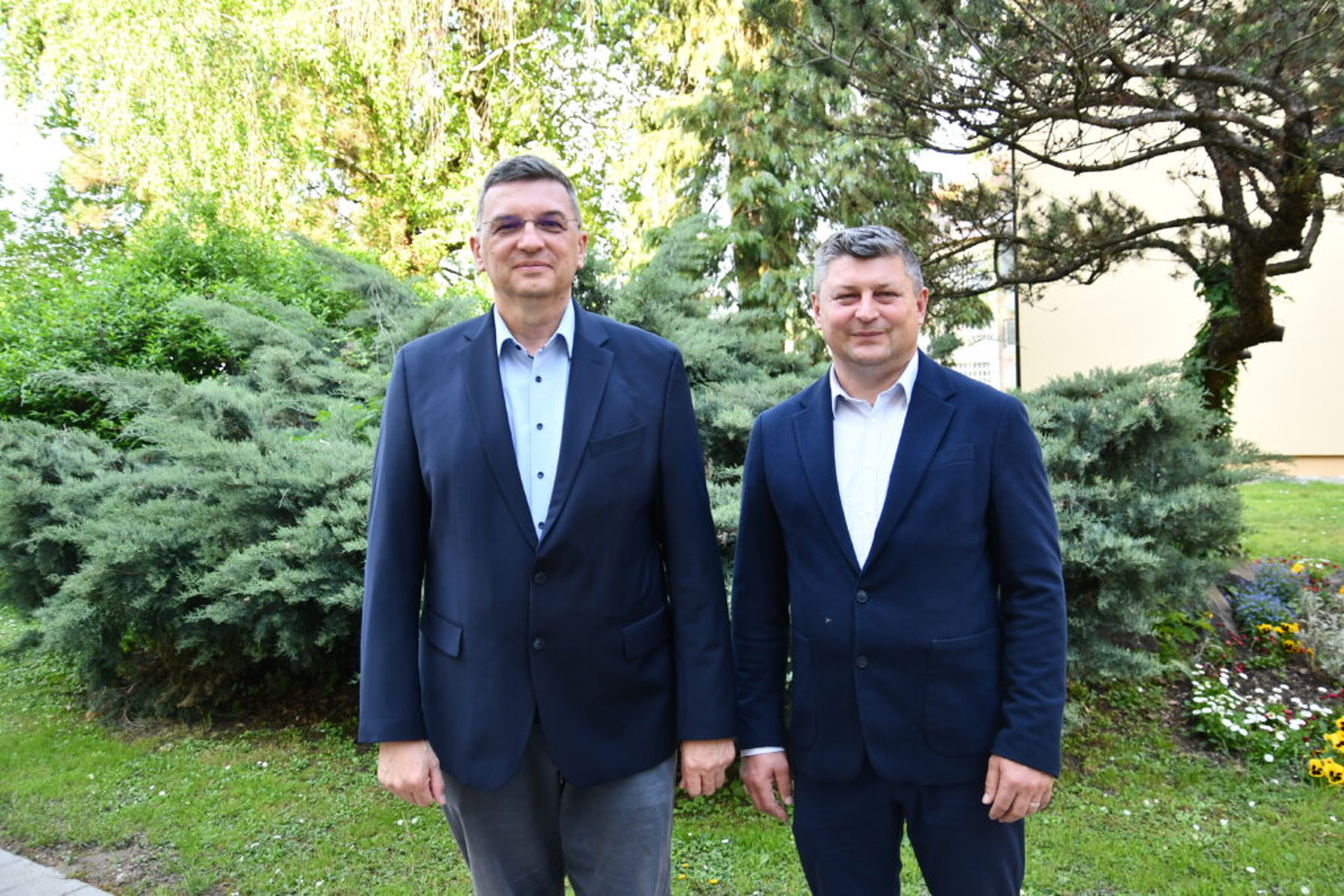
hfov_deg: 57.2
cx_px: 672
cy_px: 448
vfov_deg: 40.0
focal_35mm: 33
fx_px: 1232
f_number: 3.5
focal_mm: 22
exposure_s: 1/250
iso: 500
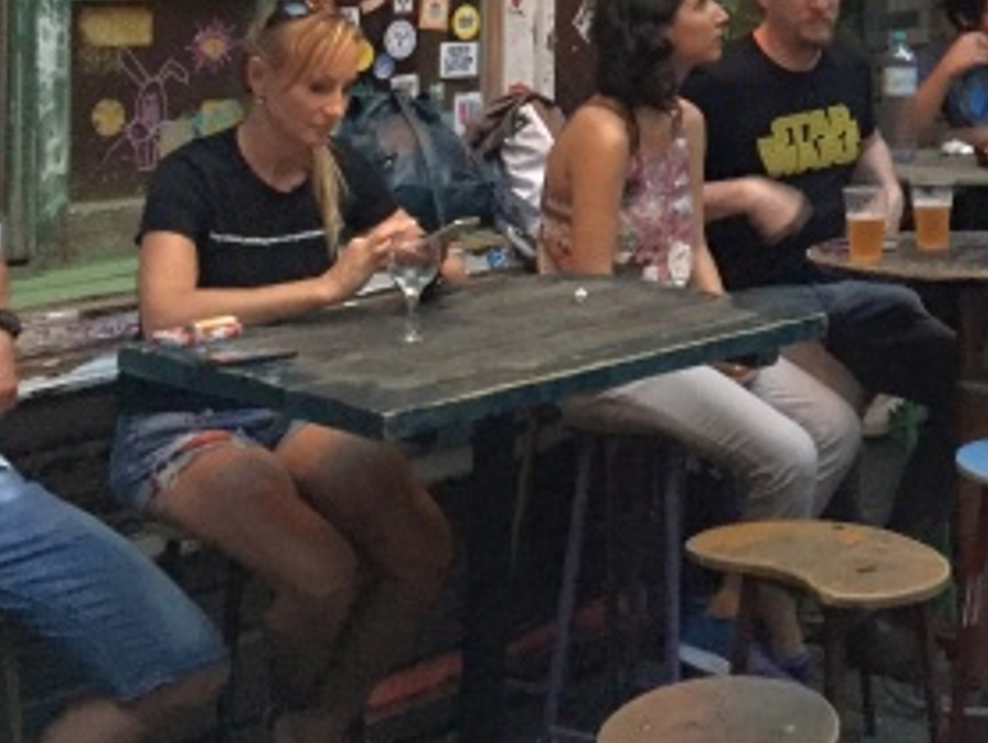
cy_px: -165
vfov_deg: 19.0
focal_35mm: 73
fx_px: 2085
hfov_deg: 25.6
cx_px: 928
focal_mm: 4.15
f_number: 2.2
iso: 400
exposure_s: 1/17
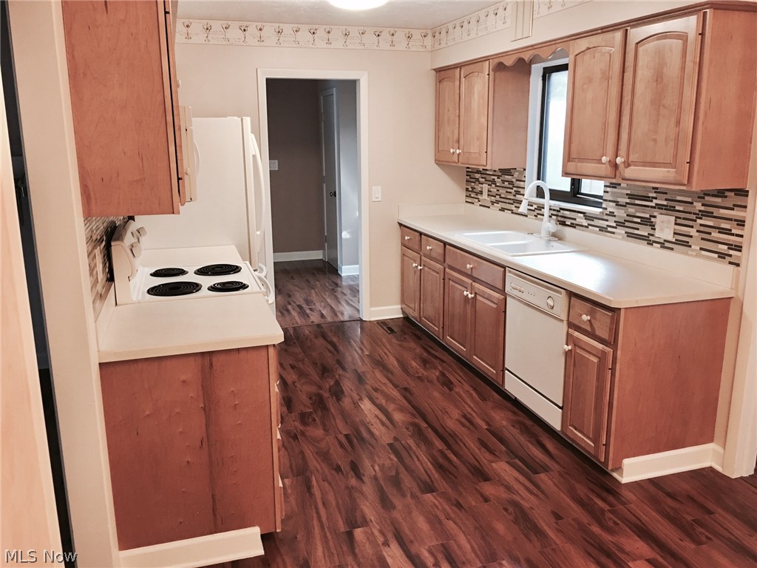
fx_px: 634
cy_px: 284
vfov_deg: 48.2
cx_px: 378
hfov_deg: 61.7
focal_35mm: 29
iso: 50
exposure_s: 1/15
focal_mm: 4.15
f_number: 2.2
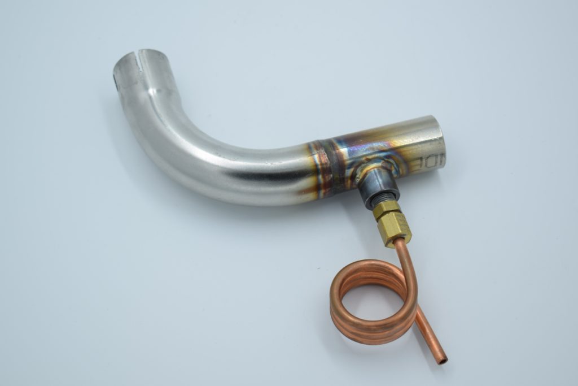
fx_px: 1156
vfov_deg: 18.9
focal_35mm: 72
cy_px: 193
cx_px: 289
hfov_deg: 28.1
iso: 100
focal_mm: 48
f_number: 5.6
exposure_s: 1/100
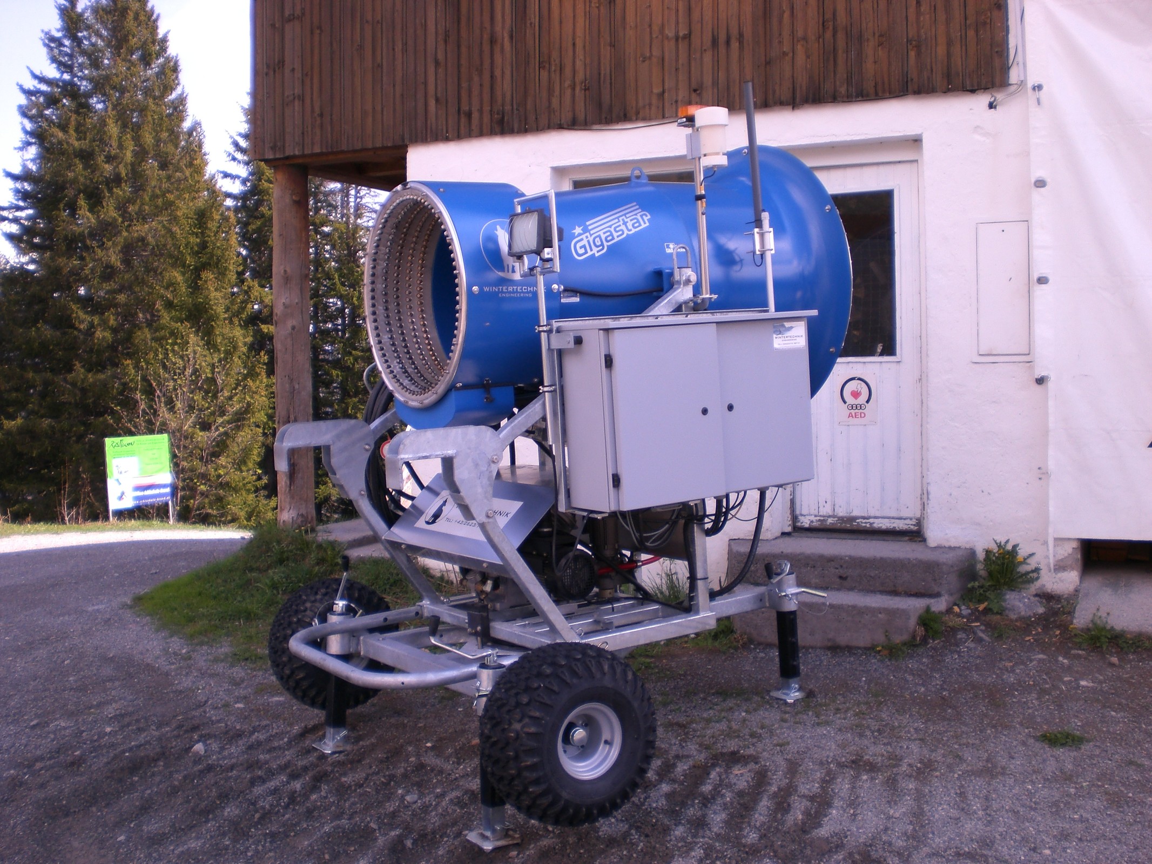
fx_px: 1265
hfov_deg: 49.0
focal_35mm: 38
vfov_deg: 37.7
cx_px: 576
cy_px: 432
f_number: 3.1
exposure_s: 1/400
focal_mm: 6.3
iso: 50
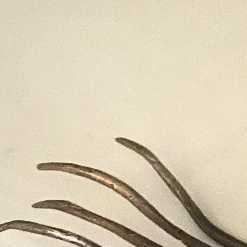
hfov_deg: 13.8
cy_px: 195
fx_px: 872
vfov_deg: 16.0
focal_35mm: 108
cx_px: 484
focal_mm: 4.25
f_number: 1.8
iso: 1250
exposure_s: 1/8
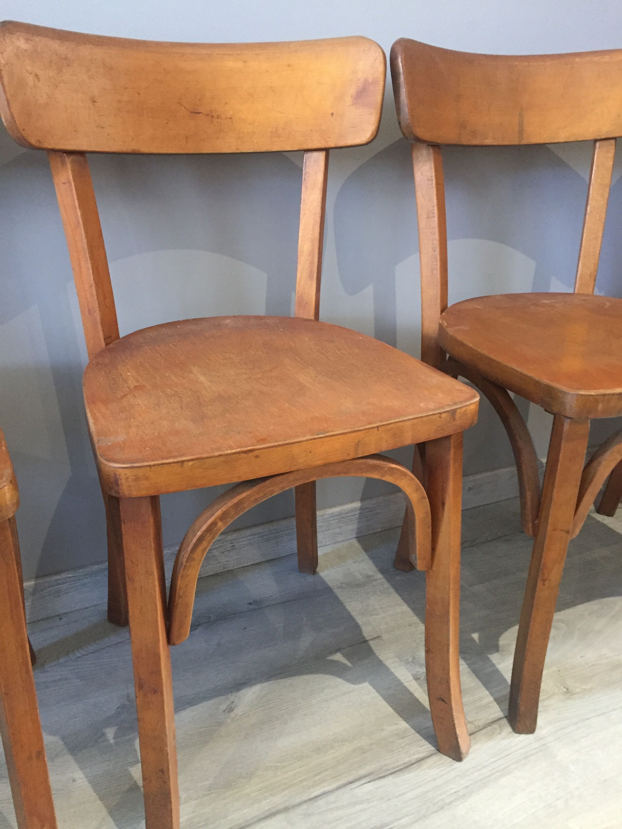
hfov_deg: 48.2
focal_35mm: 29
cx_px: 311
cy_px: 414
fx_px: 695
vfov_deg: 61.7
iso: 250
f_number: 2.2
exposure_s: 1/20
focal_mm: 4.15
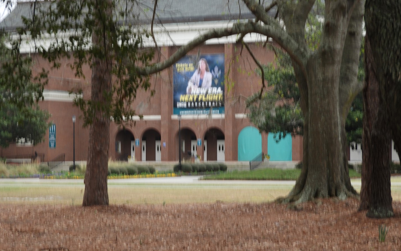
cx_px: 202
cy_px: 120
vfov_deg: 10.7
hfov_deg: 17.0
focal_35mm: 123
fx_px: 1344
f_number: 5
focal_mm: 20.6
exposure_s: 1/60
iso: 100
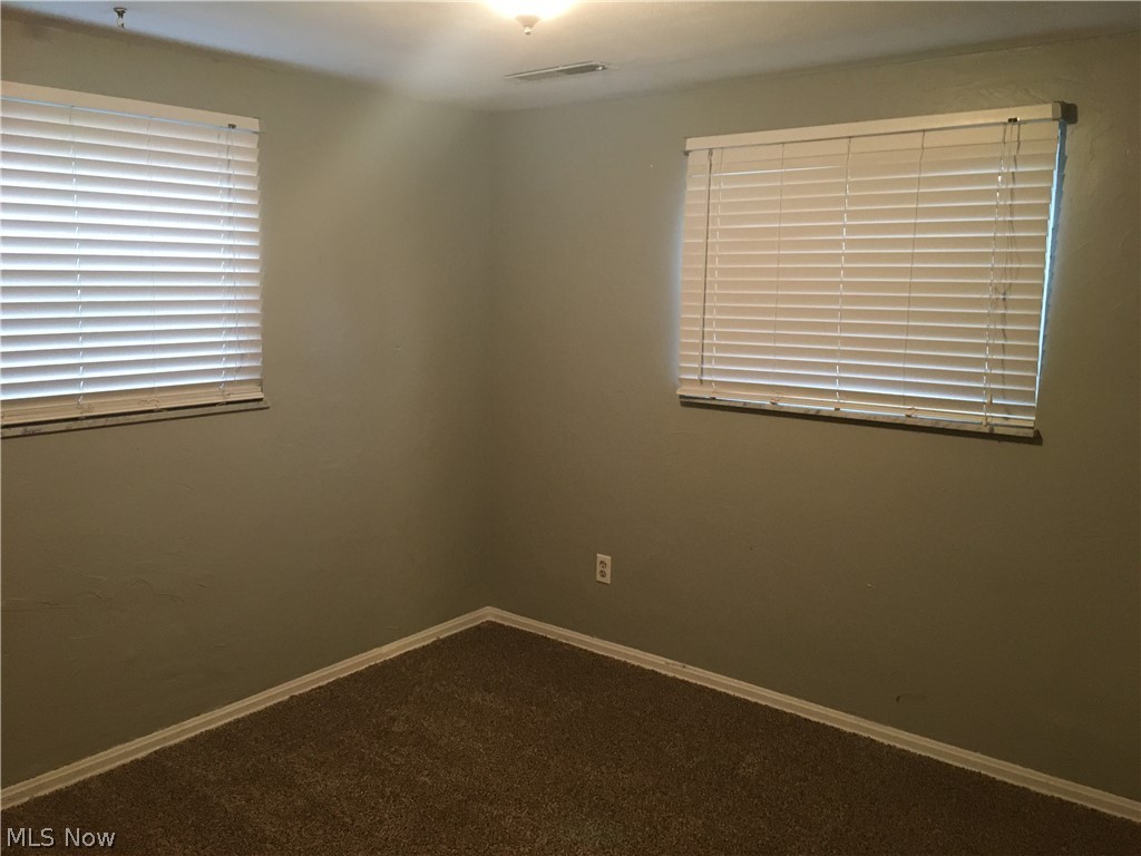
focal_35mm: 29
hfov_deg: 61.7
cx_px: 570
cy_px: 428
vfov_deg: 48.2
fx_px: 956
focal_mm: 4.15
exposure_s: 1/30
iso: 160
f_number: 2.2
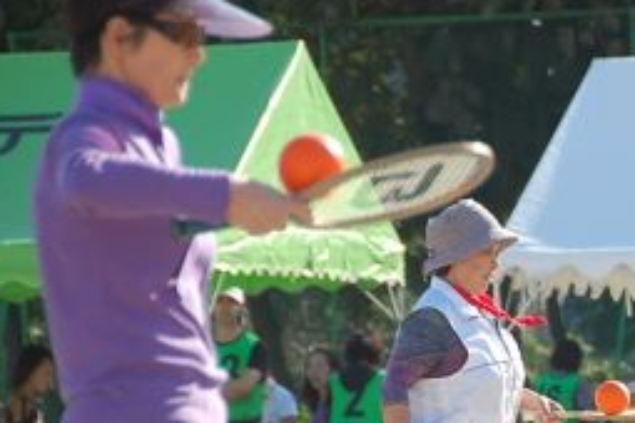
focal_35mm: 507
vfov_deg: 2.7
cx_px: 727
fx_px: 8947
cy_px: 353
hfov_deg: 4.1
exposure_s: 1/800
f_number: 5.6
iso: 400
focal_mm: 135
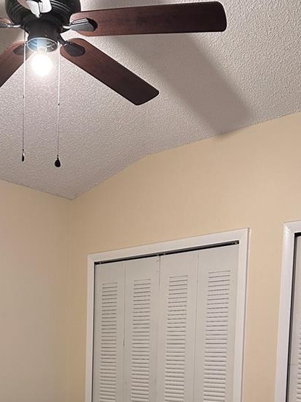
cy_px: 395
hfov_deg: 27.9
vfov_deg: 33.9
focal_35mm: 52
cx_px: 107
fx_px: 603
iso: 400
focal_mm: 6.86
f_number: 1.78
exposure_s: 1/60
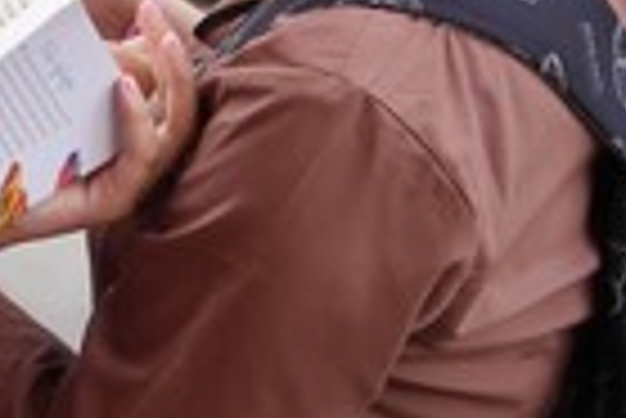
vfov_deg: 6.0
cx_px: -302
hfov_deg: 8.8
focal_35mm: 229
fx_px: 3986
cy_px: -137
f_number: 2.8
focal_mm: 49
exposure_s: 1/640
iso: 400
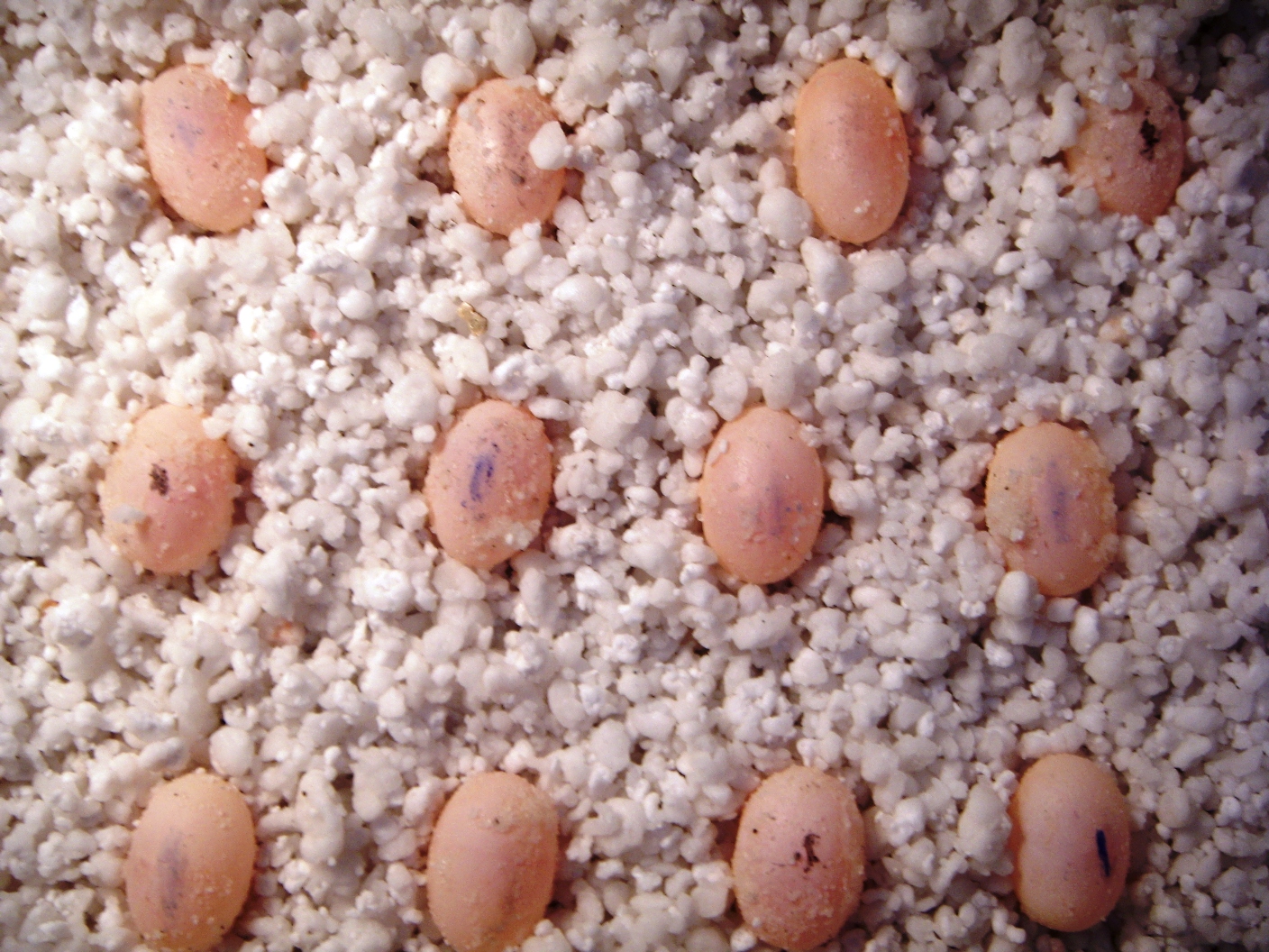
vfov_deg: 37.7
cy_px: 476
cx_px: 634
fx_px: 1393
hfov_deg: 49.0
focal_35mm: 38
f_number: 3.5
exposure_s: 1/41.7
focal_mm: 6.4
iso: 64
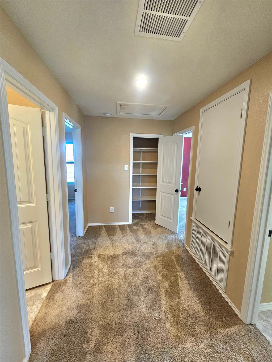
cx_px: 136
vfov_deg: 106.2
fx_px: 136
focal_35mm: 13
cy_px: 181
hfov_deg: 89.9
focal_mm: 2.2
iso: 200
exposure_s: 1/60.2
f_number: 2.2
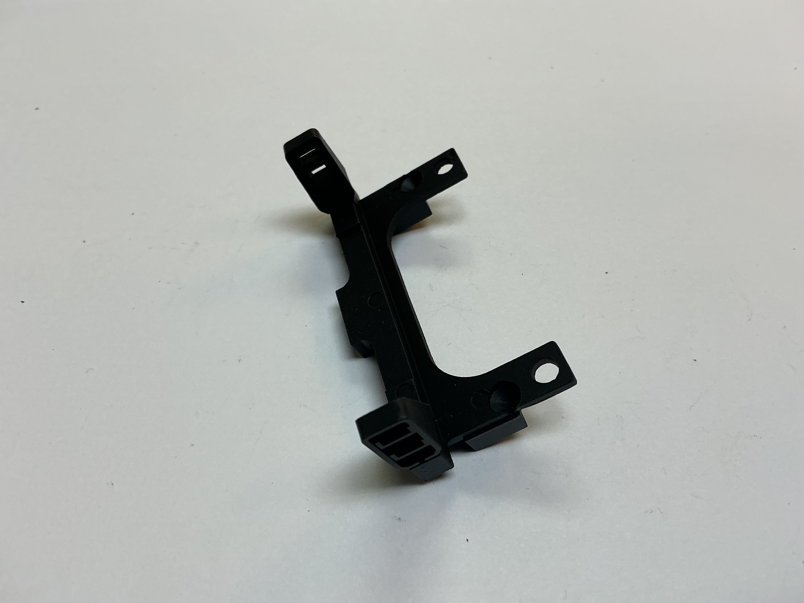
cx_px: 402
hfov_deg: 61.7
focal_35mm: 29
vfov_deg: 48.2
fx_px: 674
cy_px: 302
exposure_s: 1/120
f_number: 1.8
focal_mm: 3
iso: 25
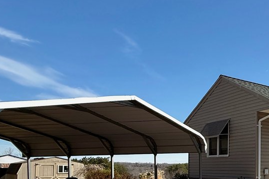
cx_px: 350
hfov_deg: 34.0
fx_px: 306
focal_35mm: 41
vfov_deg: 31.4
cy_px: 155
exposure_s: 1/1656
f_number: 2.2
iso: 50
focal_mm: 2.22
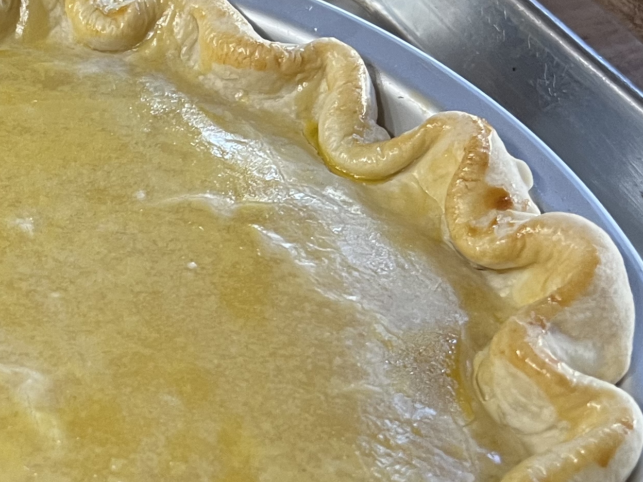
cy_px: 256
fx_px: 1560
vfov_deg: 17.6
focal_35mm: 84
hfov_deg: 22.0
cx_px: -72
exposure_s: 1/60
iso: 200
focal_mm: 5.7
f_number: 1.5
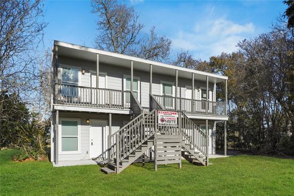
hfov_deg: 81.2
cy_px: 98
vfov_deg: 59.5
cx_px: 147
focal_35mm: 21
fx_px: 171
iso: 320
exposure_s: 1/320
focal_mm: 21
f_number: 13
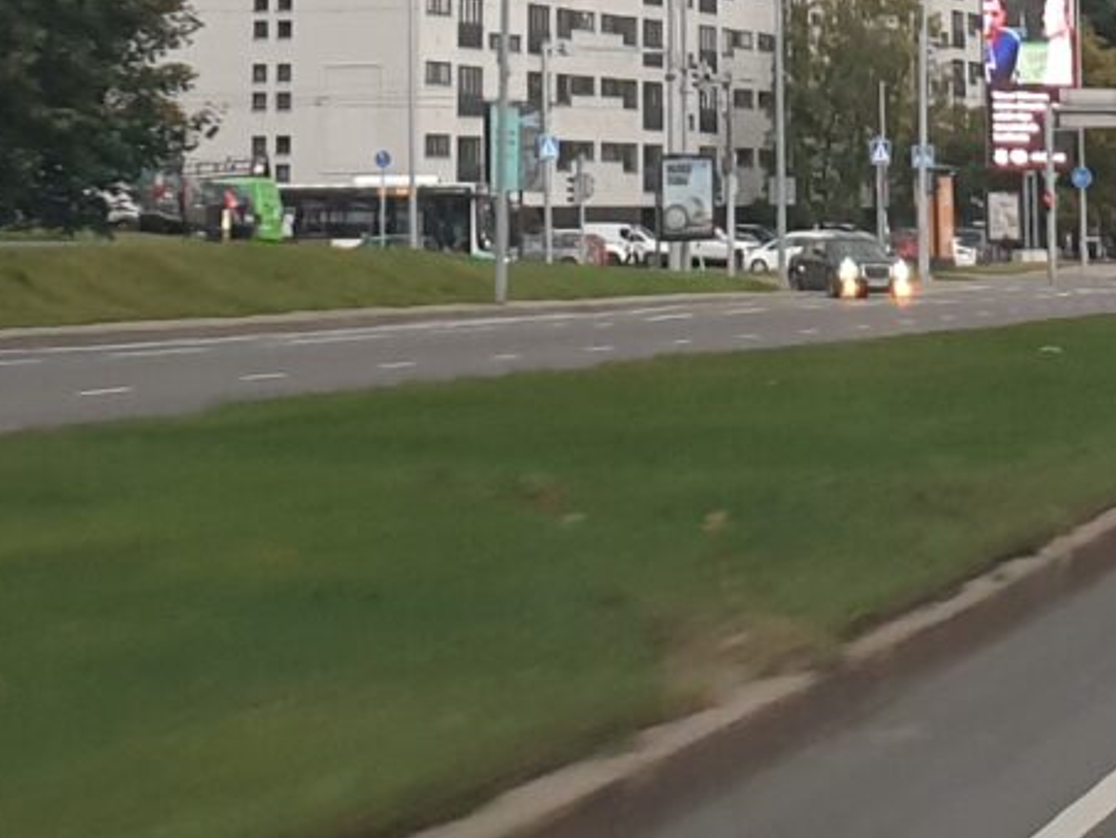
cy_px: -700
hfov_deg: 13.4
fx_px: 4740
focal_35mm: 147
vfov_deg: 9.6
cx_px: 574
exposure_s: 1/50
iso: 100
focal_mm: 4.3
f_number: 2.4
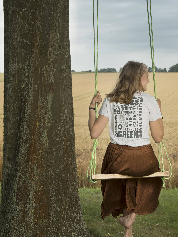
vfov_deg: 27.6
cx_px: 125
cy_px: 77
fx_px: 480
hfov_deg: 20.9
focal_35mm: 70
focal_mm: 42
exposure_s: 1/125
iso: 100
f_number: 5.6
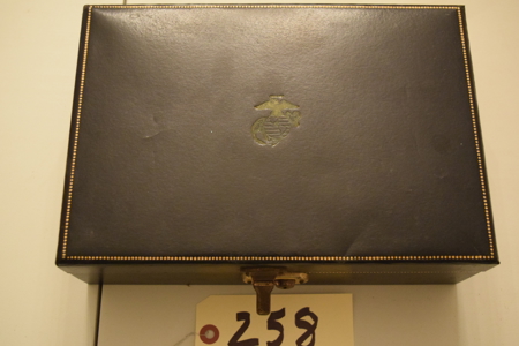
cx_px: 260
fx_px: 605
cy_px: 173
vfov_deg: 31.9
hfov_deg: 46.4
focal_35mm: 42
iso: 3200
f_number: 4.2
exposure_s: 1/60
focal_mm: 28
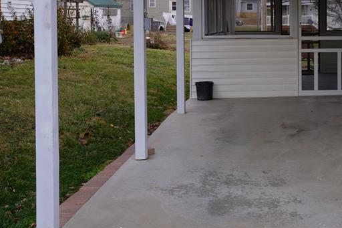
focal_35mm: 60
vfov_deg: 22.1
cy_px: 24
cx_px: 267
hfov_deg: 32.6
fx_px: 570
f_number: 5.6
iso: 100
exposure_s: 1/80
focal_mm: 20
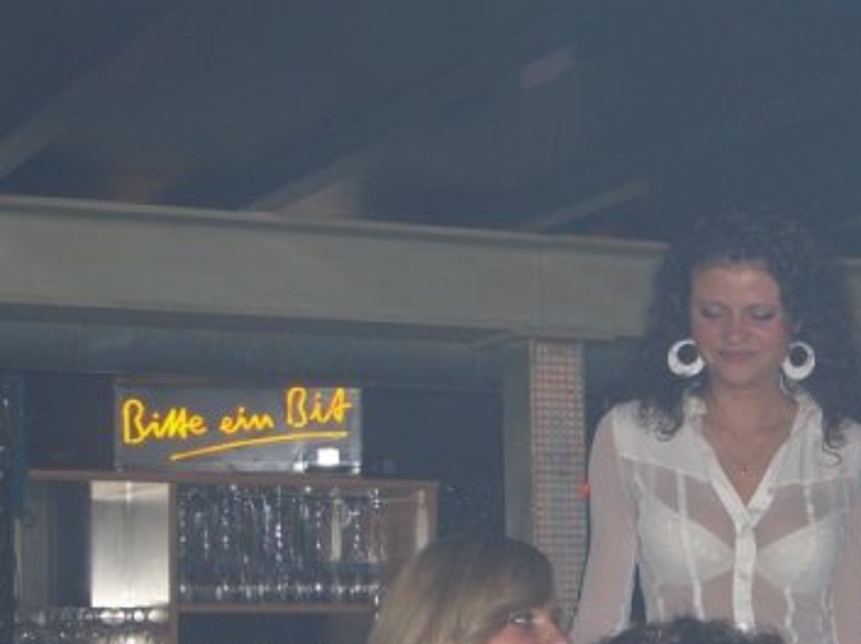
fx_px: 2410
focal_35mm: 97
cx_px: 595
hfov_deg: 20.2
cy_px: 527
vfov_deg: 15.1
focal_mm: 11.8
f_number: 3.6
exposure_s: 1/60
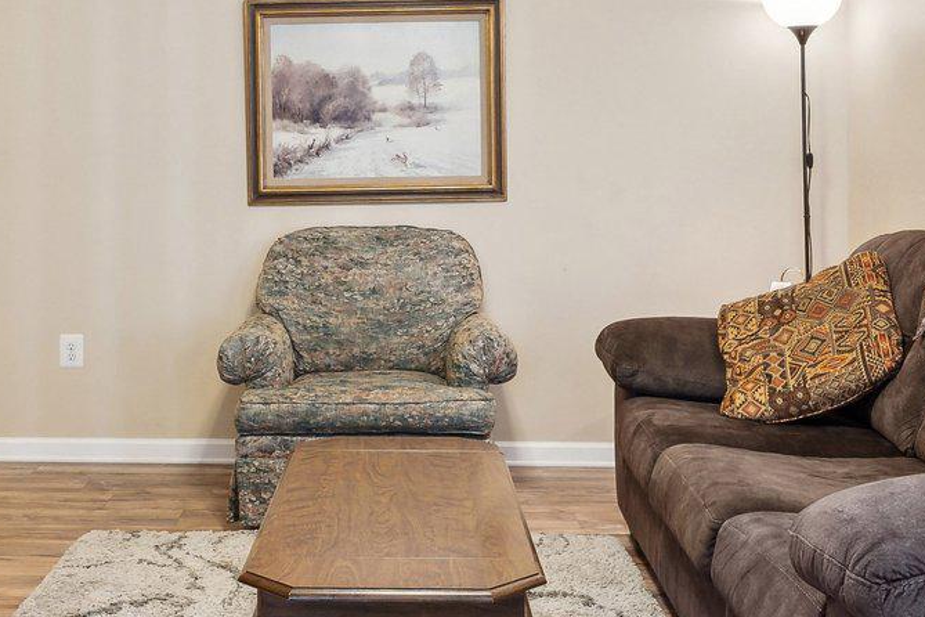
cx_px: 380
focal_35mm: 49
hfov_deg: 40.2
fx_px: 1259
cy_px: 168
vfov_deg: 27.2
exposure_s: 1/2.5
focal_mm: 16
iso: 200
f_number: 8
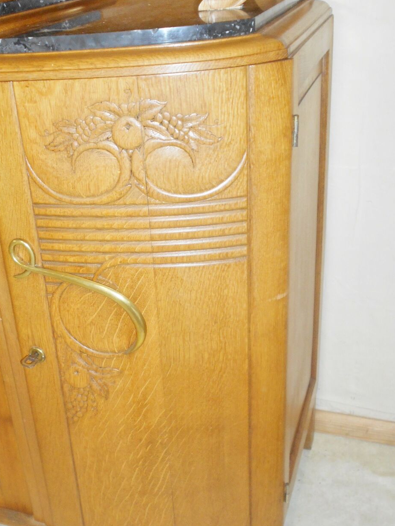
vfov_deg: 42.9
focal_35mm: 44
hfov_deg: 32.7
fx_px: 669
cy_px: 278
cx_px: 141
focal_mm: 5.8
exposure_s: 1/30
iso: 200
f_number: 3.6
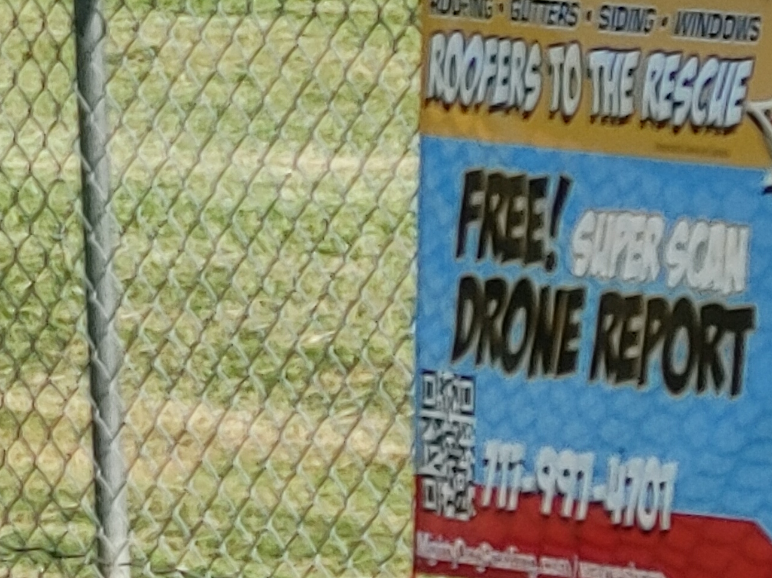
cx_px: 879
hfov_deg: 5.0
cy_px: 225
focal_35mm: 398
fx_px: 8874
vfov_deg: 3.7
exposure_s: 1/885
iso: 50
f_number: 1.8
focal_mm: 5.58
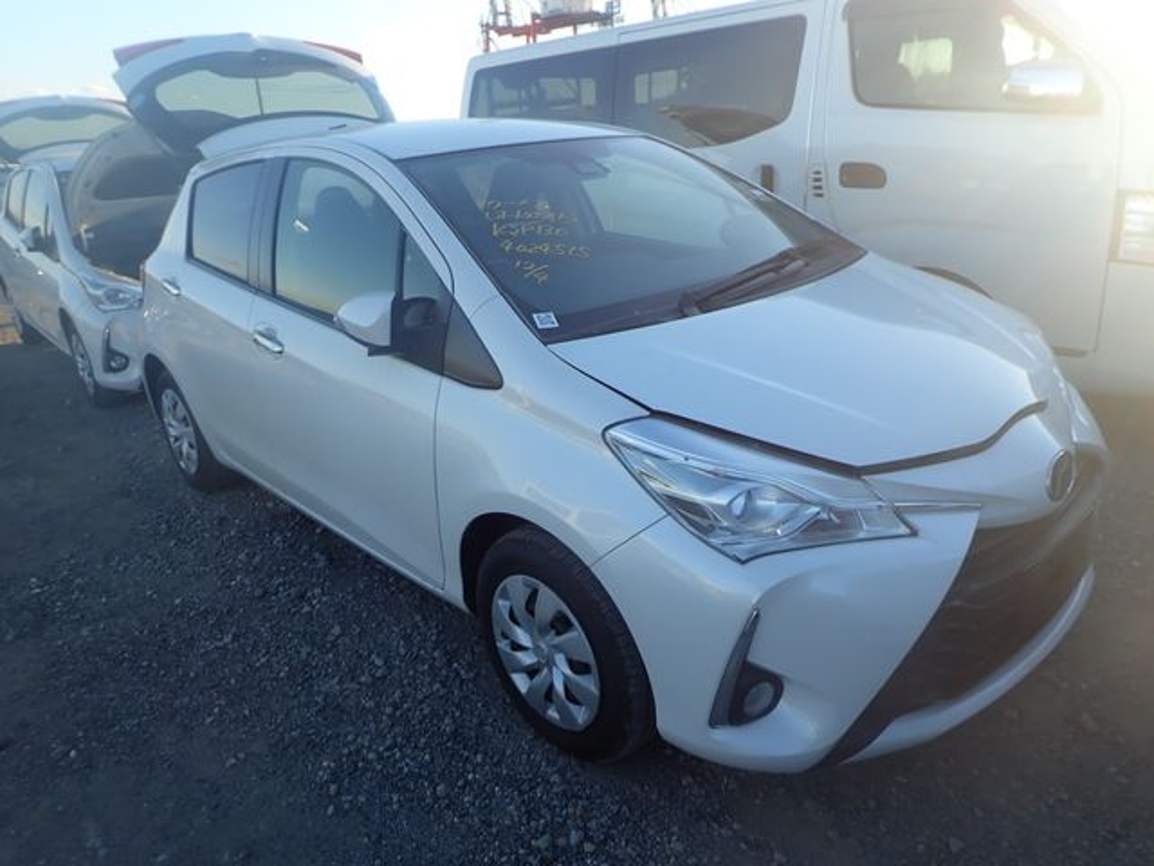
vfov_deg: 54.9
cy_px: 433
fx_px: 833
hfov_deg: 69.4
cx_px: 577
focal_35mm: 25
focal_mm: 4.5
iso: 100
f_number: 2.8
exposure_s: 1/320
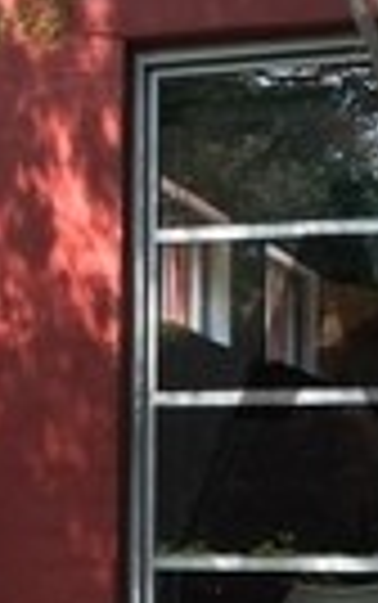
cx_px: 135
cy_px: 574
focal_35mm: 115
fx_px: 1891
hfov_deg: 11.4
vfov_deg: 17.8
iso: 32
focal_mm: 4.15
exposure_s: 1/216
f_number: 2.2
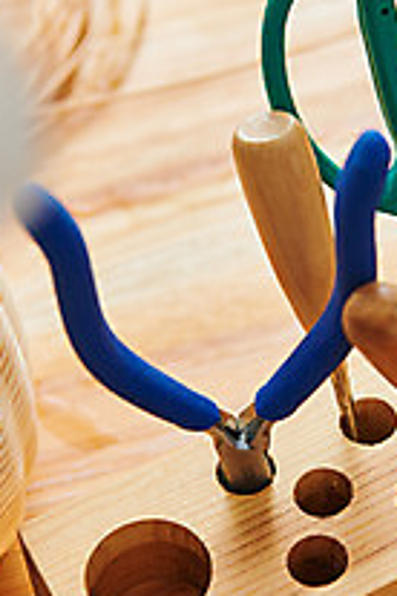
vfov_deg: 15.2
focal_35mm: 135
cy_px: 219
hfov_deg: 10.1
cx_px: 341
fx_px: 2233
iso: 100
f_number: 5.6
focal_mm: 70
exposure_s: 1/125
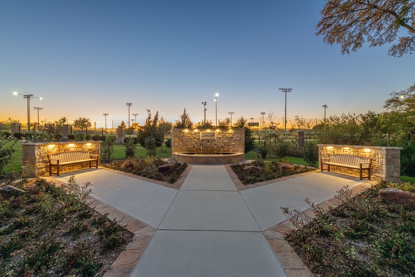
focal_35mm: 14
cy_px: 138
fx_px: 161
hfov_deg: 104.2
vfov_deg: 81.2
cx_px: 208
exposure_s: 1/1.67
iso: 1600
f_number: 11
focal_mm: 14
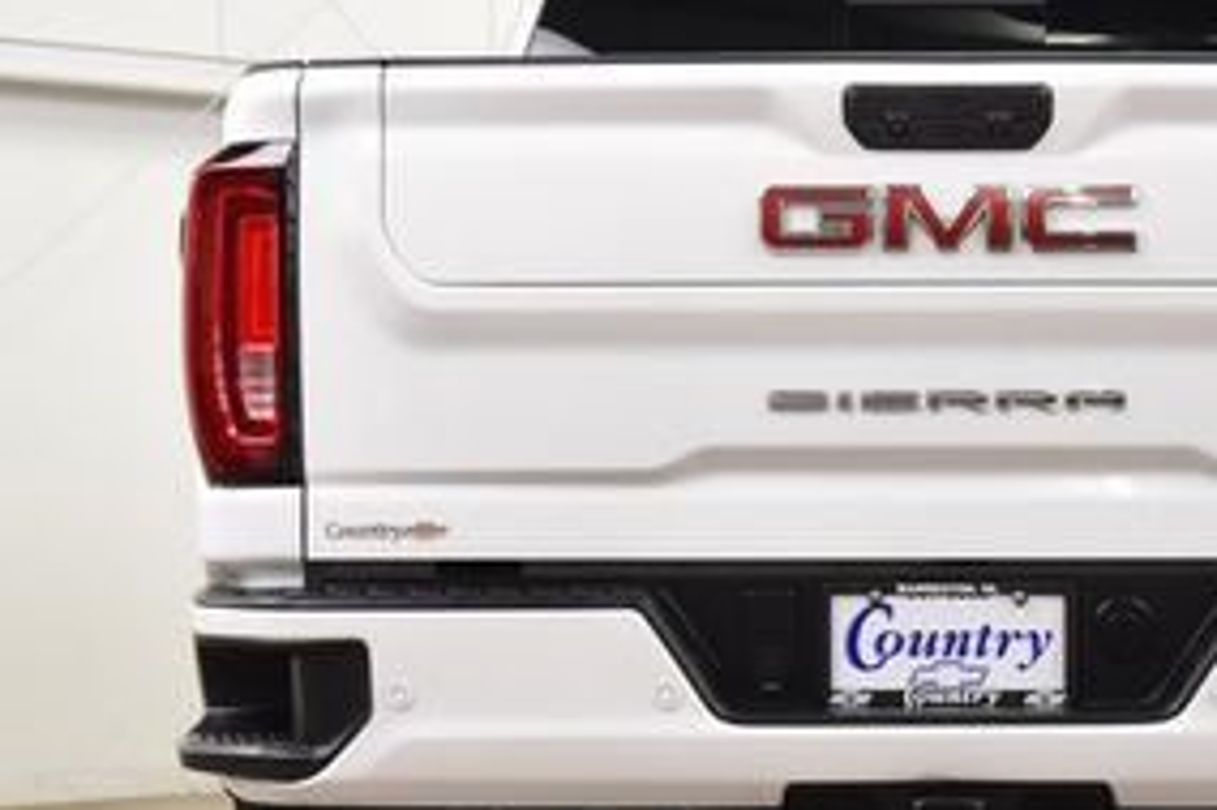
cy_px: 551
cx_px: 960
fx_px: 3885
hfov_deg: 17.7
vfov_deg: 11.9
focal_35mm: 115
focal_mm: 34
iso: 1000
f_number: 7.1
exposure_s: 1/30
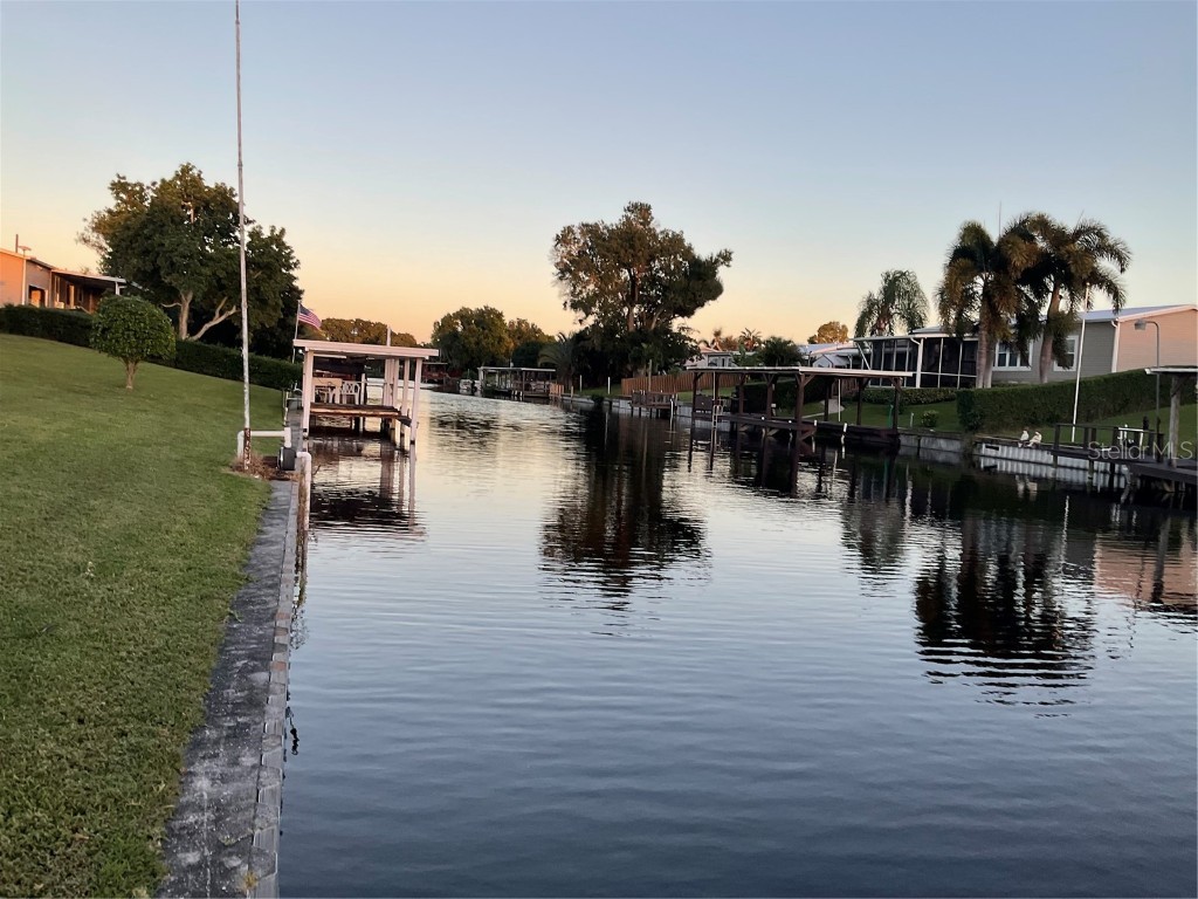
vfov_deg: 48.2
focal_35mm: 29
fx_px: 1004
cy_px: 450
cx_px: 599
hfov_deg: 61.7
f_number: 1.8
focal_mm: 3
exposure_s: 1/230
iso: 16
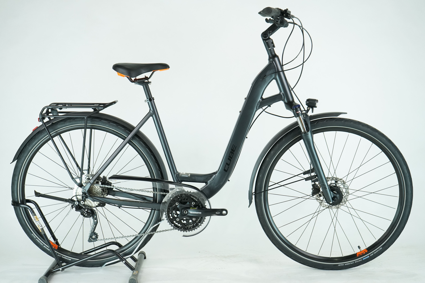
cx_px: 212
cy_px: 142
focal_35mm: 56
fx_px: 661
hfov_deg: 35.6
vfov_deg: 24.2
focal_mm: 56
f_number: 5.6
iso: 1600
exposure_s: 1/200
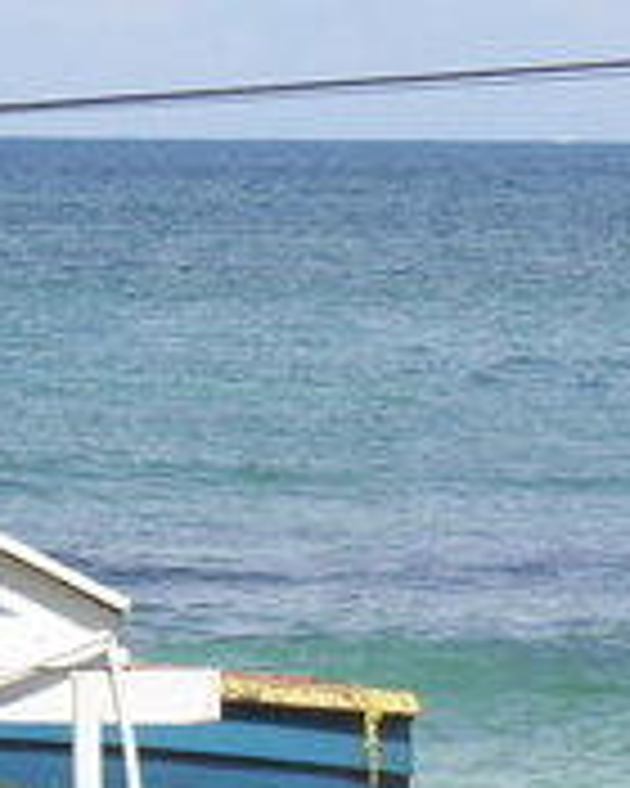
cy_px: 504
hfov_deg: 4.0
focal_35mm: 385
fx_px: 8973
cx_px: 531
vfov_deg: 5.0
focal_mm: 18
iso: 80
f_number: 8
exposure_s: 1/320
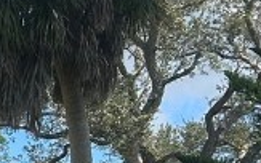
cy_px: 350
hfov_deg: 9.7
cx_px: -493
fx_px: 1231
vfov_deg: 7.2
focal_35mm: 173
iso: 50
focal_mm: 5.7
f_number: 1.5
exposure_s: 1/3831
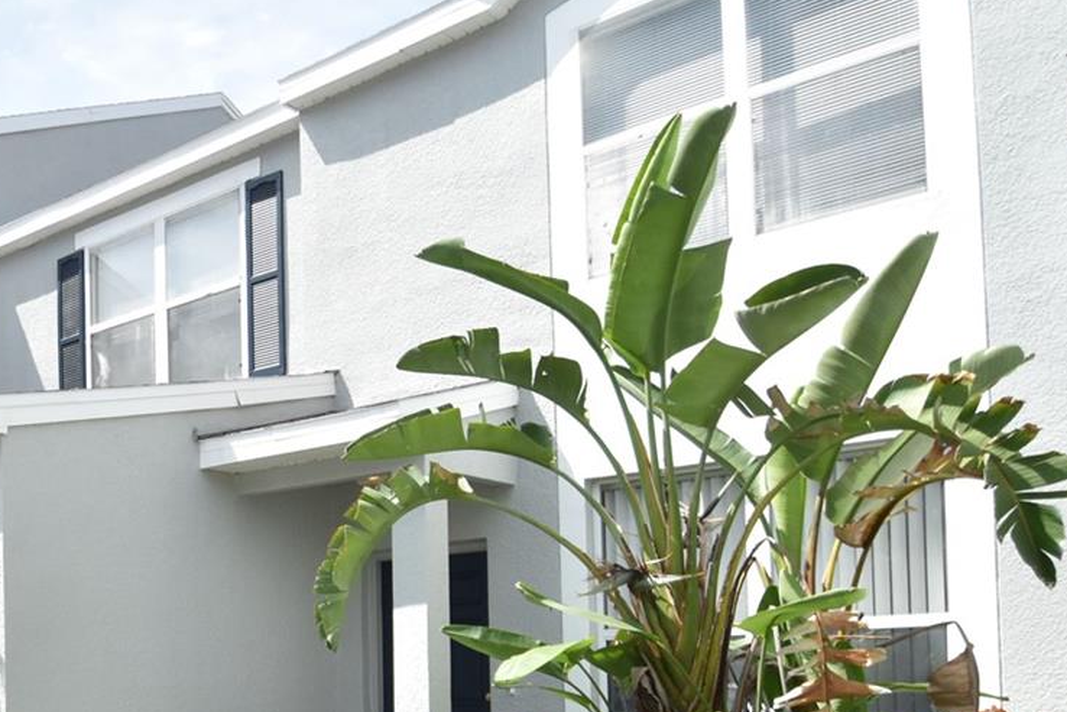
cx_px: 117
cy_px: 647
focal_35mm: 39
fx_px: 1156
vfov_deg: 32.4
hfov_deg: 45.2
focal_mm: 12
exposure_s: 1/4000
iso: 800
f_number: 3.8
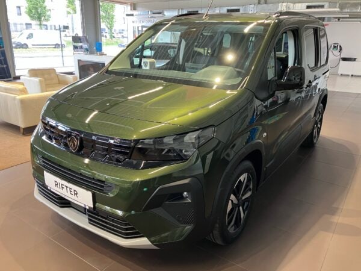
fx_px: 292
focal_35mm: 28
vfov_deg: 49.7
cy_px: 136
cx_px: 180
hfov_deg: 63.4
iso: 125
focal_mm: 3.99
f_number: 1.8
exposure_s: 1/50
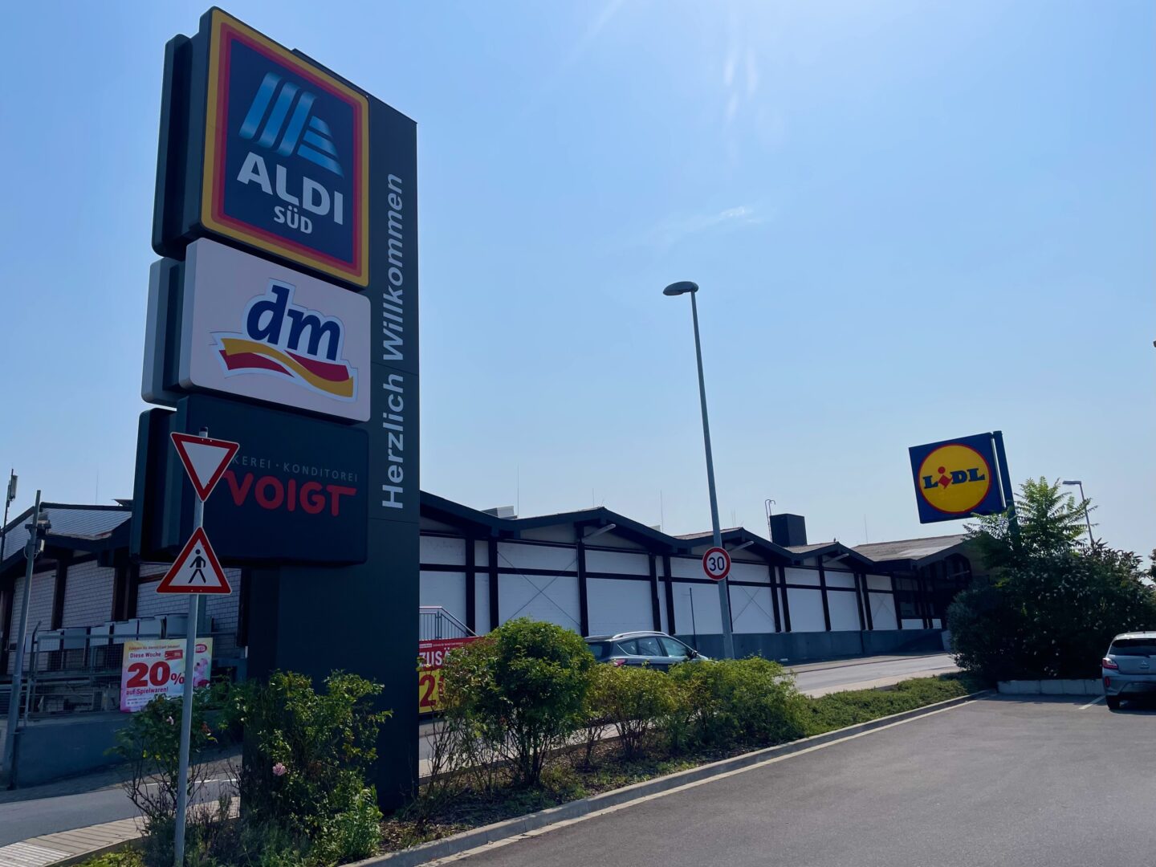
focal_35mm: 26
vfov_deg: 53.1
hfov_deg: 67.3
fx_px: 868
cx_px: 578
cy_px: 434
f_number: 1.6
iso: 32
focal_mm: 4.2
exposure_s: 1/13333
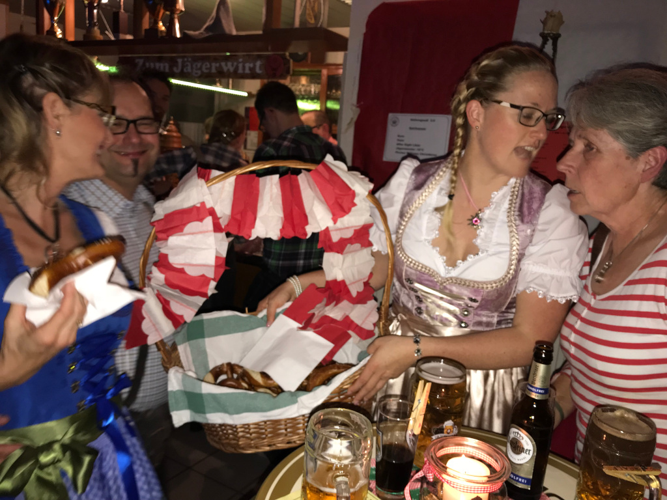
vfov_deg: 49.7
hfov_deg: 63.4
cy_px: 250
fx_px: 540
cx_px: 334
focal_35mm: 28
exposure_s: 1/17
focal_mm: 3.99
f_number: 1.8
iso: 50
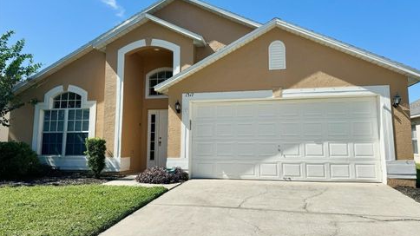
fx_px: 301
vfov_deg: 42.8
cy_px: 105
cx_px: 212
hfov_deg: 69.9
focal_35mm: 27
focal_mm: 6.76
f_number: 1.78
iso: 80
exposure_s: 1/5814
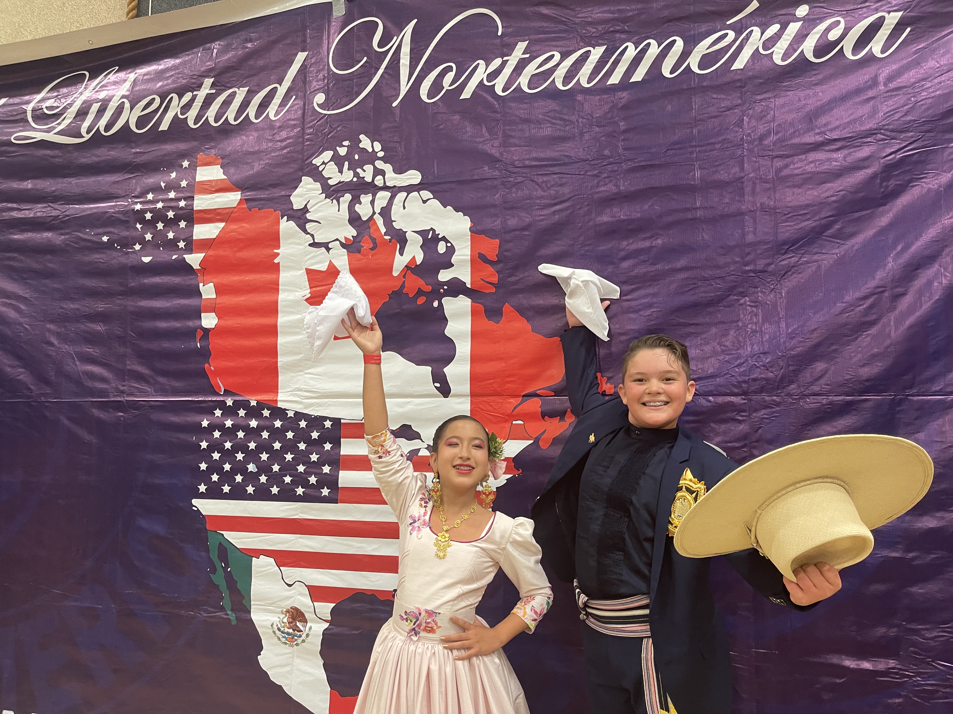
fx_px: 716
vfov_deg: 53.1
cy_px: 357
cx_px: 476
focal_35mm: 26
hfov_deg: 67.3
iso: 250
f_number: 1.6
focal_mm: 5.1
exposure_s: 1/60
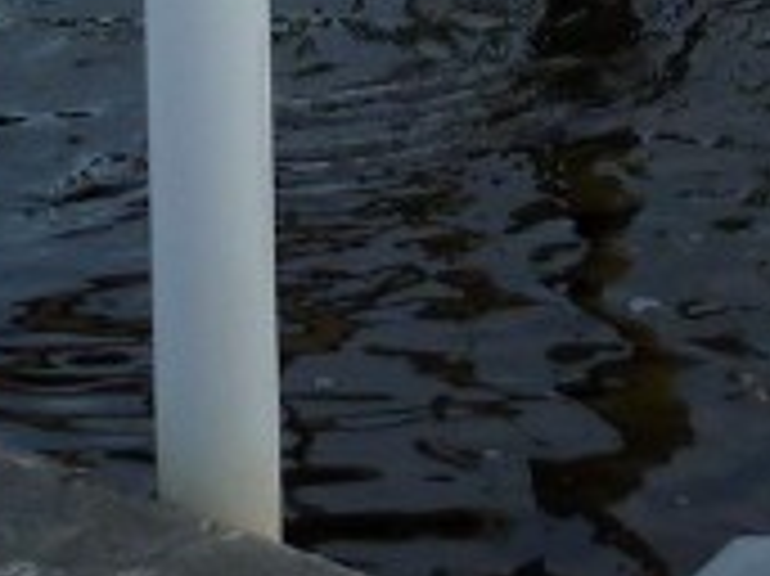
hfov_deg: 11.7
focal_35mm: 168
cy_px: -1107
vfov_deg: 7.8
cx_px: 653
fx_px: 3734
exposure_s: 1/200
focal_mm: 4.9
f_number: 3.3
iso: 80
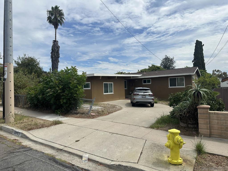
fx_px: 158
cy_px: 86
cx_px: 114
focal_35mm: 24
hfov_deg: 71.6
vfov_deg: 56.8
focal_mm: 6.86
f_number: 1.78
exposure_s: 1/8197
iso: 80
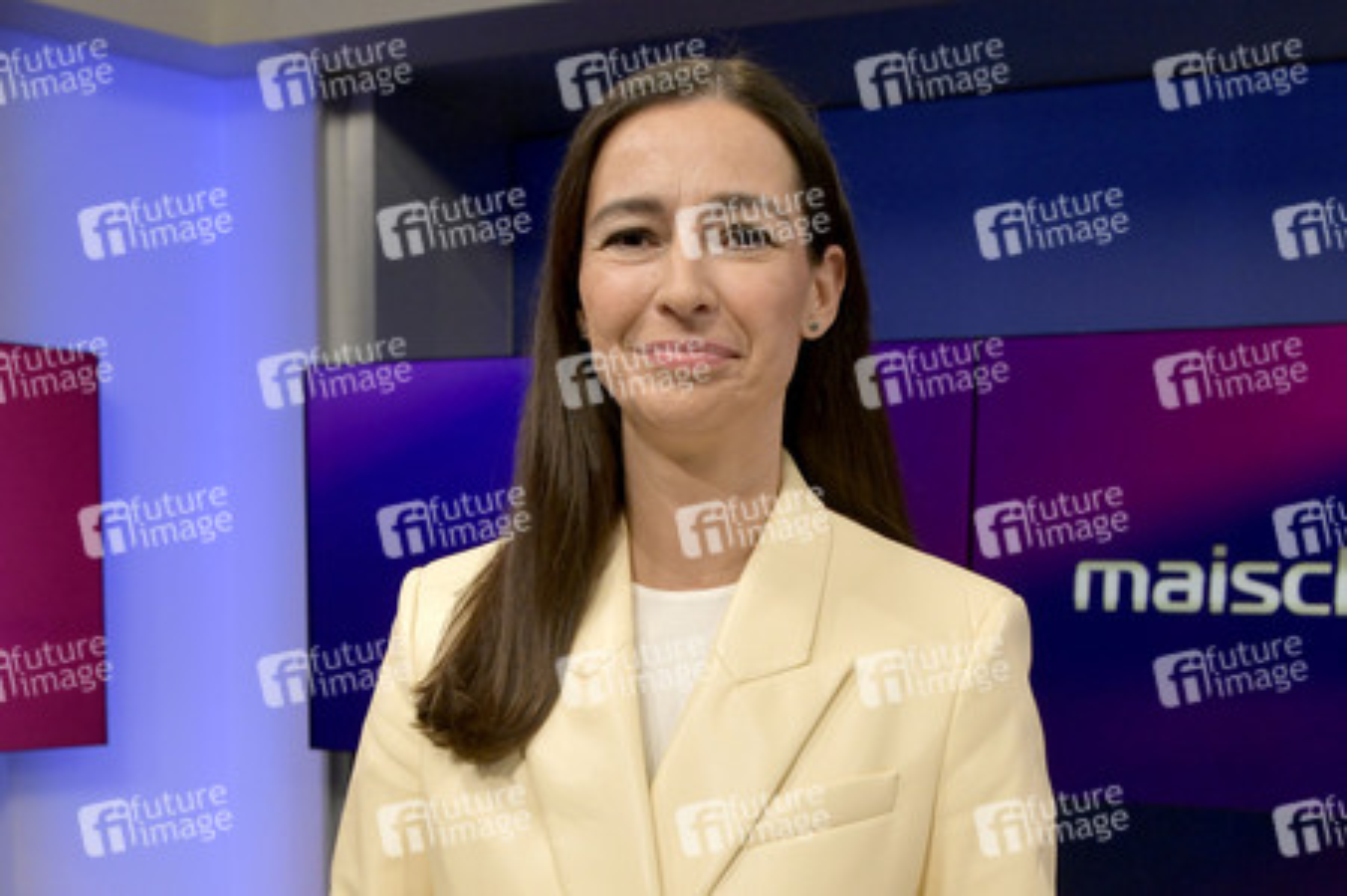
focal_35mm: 32
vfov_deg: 41.1
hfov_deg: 58.8
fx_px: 1196
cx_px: 674
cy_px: 448
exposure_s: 1/250
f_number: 6.3
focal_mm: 32
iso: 1600
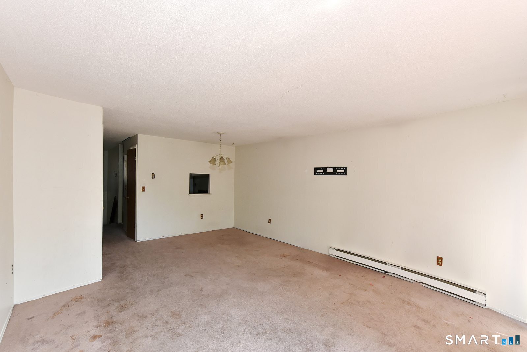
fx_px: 205
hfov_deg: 104.2
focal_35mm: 14
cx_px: 264
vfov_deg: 81.3
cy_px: 176
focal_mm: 14
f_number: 6.3
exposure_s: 1/160
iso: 640
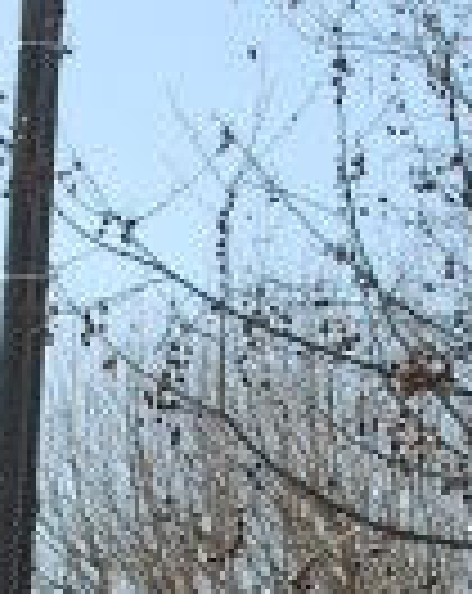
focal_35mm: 274
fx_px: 4801
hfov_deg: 5.6
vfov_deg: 6.9
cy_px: 1028
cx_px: 153
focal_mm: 32
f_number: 7.1
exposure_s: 1/200
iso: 100
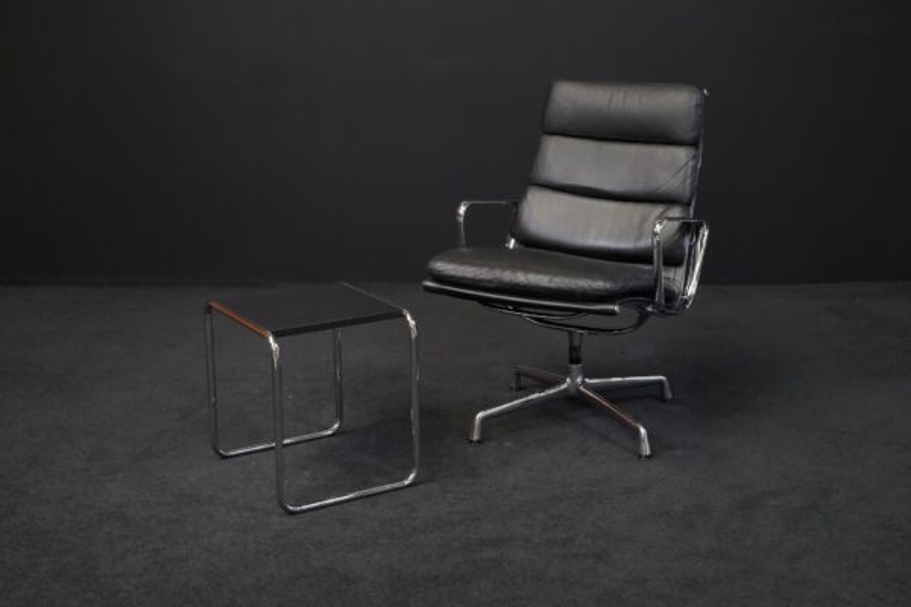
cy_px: 304
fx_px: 1189
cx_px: 456
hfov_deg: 41.9
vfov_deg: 28.6
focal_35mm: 47
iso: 3200
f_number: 8
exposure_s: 1/160
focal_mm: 47
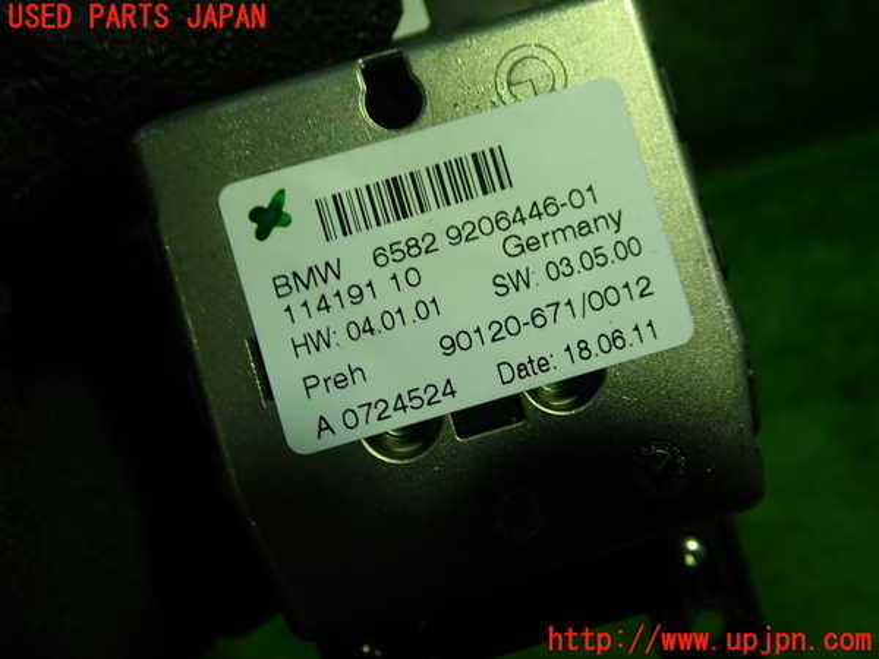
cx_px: 440
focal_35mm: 30
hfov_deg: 60.0
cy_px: 330
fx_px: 762
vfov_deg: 46.8
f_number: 2.3
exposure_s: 1/60
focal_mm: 5.4
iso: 100
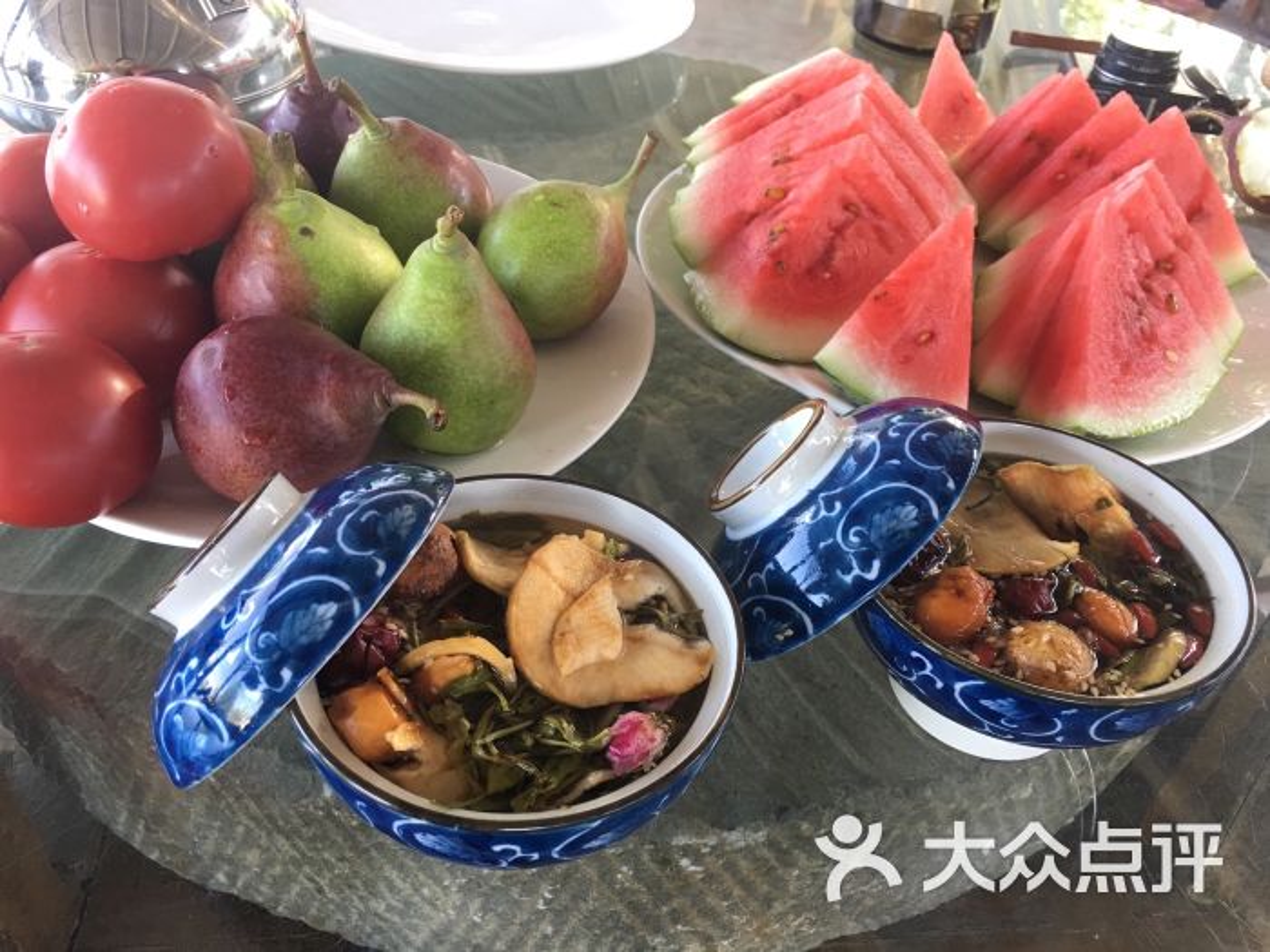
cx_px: 635
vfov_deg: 48.2
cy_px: 476
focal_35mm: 29
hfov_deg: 61.7
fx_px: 1064
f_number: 2.2
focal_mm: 4.15
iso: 40
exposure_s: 1/33
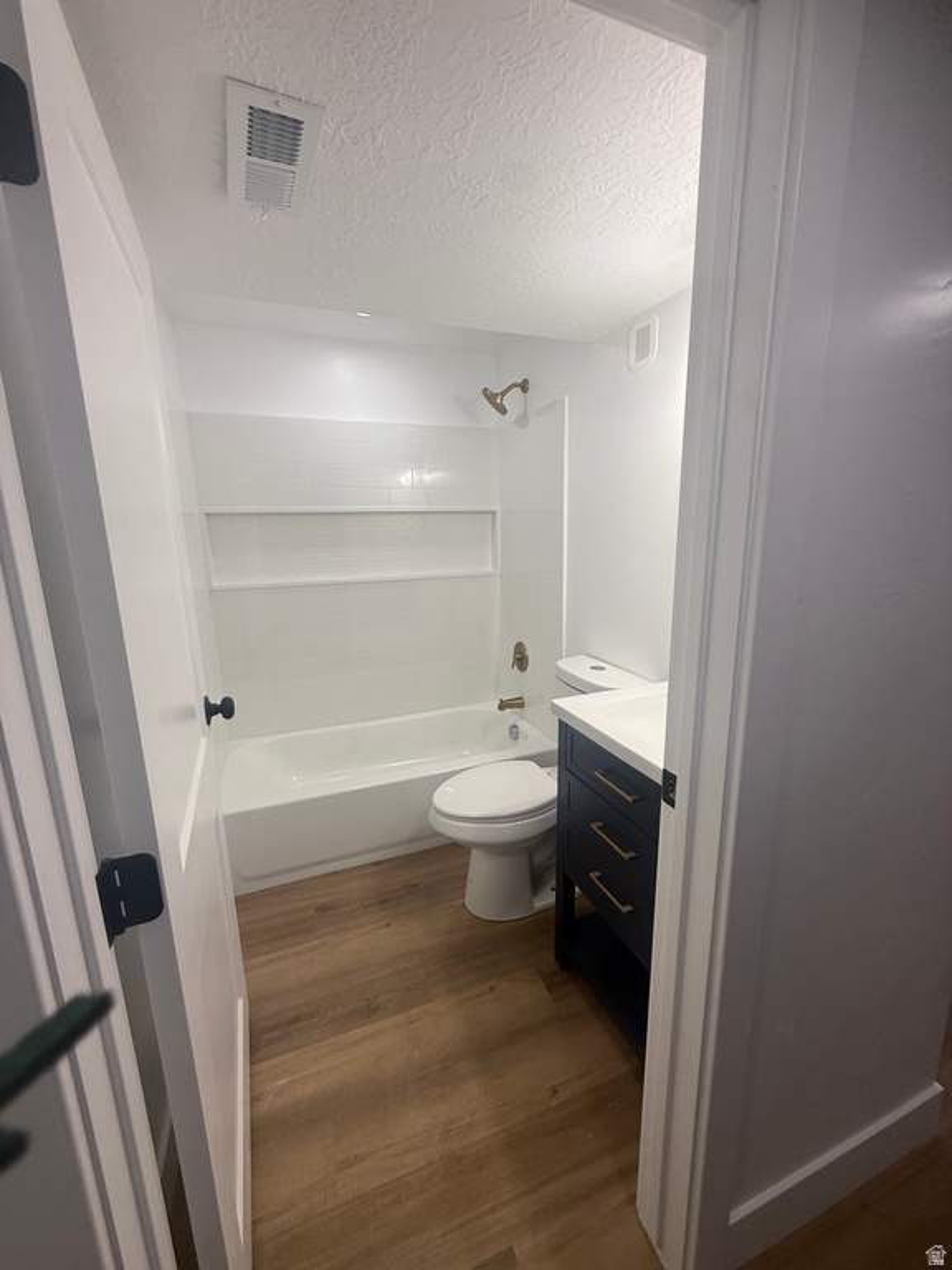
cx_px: 476
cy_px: 635
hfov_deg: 85.7
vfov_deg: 102.1
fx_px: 513
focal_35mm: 14
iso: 50
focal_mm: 2.22
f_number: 2.2
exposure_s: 1/141
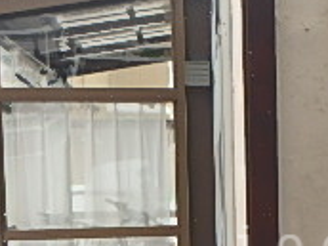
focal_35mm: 78
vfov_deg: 18.4
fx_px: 739
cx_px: 364
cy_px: 248
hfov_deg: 23.4
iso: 125
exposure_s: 1/320
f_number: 3.5
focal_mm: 3.7
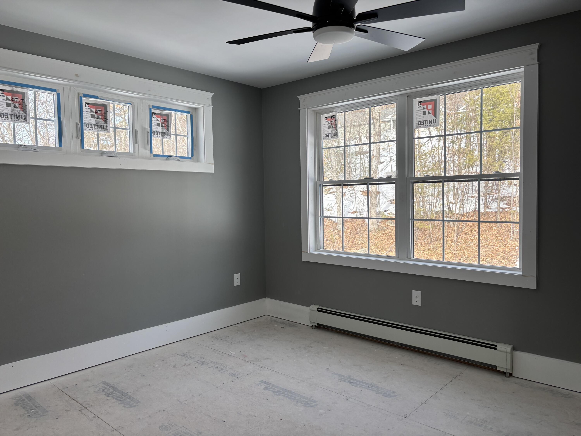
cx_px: 290
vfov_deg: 53.1
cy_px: 218
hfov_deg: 67.3
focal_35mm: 26
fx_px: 436
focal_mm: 5.96
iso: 50
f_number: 1.6
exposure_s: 1/287
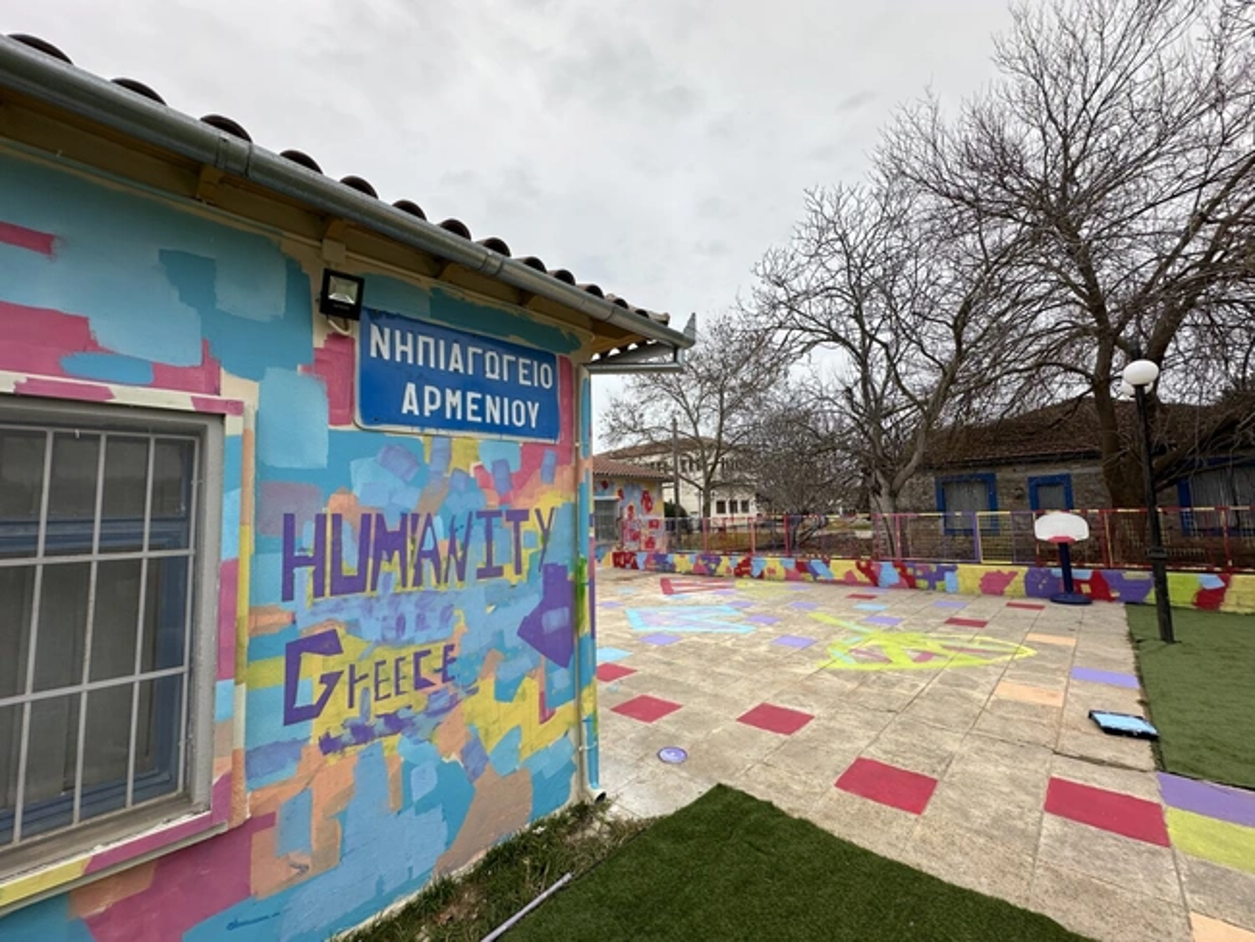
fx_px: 508
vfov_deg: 85.7
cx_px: 628
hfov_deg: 102.0
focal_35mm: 14
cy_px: 471
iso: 40
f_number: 2.2
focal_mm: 2.22
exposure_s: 1/427
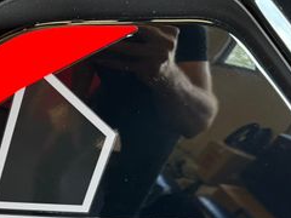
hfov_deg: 28.7
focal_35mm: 64
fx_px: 538
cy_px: 193
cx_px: 13
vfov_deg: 22.4
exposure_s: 1/50
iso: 320
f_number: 1.78
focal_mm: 6.76
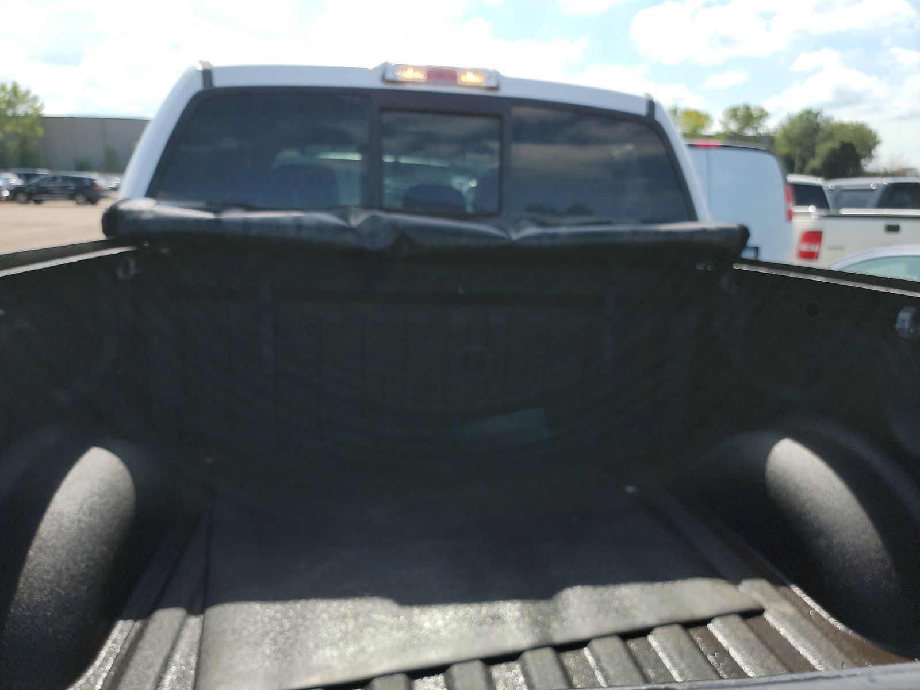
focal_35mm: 24
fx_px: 638
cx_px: 460
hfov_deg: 71.6
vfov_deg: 56.8
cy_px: 345
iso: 50
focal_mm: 6.7
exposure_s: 1/675
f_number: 1.8
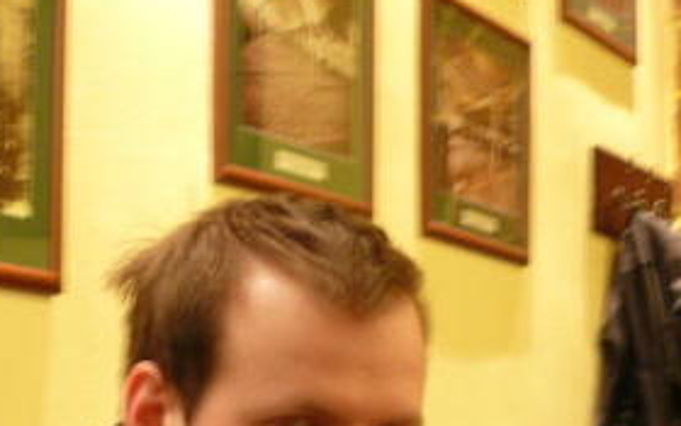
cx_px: 158
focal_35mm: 106
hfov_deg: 19.5
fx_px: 1967
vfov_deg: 12.1
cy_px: 504
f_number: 2.8
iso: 100
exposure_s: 1
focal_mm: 7.4
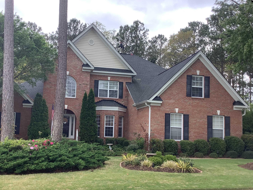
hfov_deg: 51.3
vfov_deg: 39.6
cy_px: 108
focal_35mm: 36
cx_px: 114
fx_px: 263
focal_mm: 3.3
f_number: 2.4
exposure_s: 1/120
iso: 25
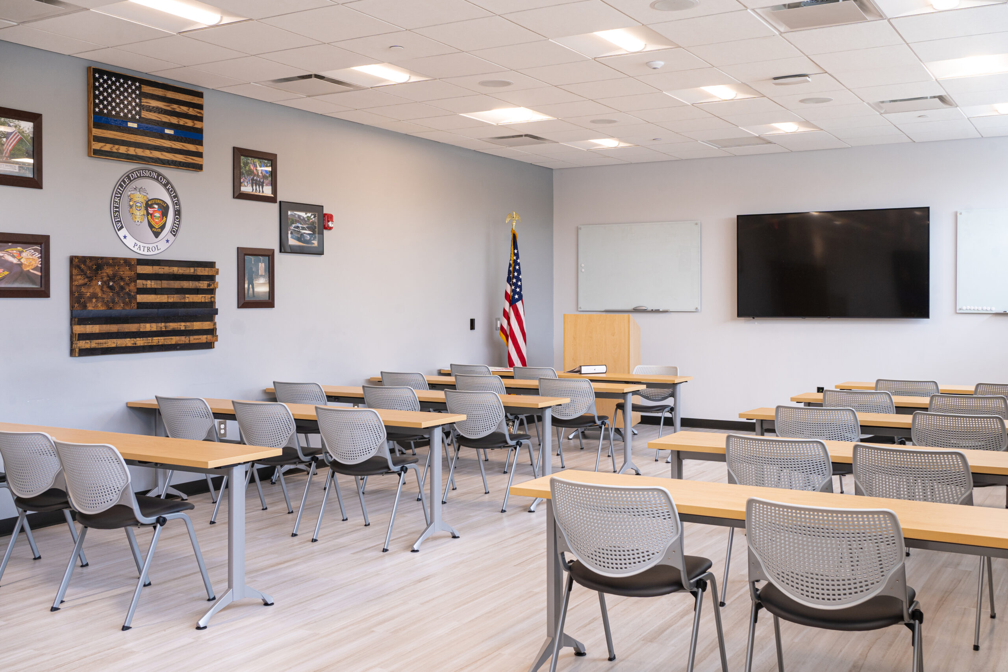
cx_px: 504
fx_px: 980
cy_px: 336
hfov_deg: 54.4
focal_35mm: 35
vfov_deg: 37.9
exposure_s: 1/5
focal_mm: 35
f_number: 9
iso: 200
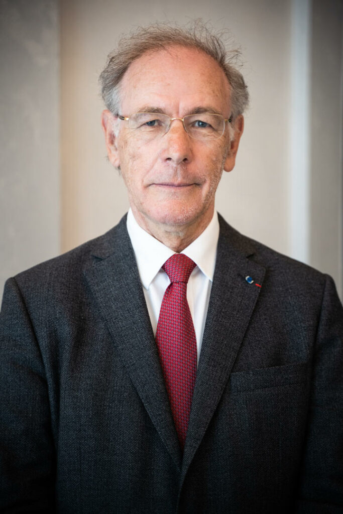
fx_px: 1071
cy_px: 257
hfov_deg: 18.2
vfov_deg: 27.0
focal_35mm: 75
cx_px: 172
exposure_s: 1/125
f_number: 2.8
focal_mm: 75
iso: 800
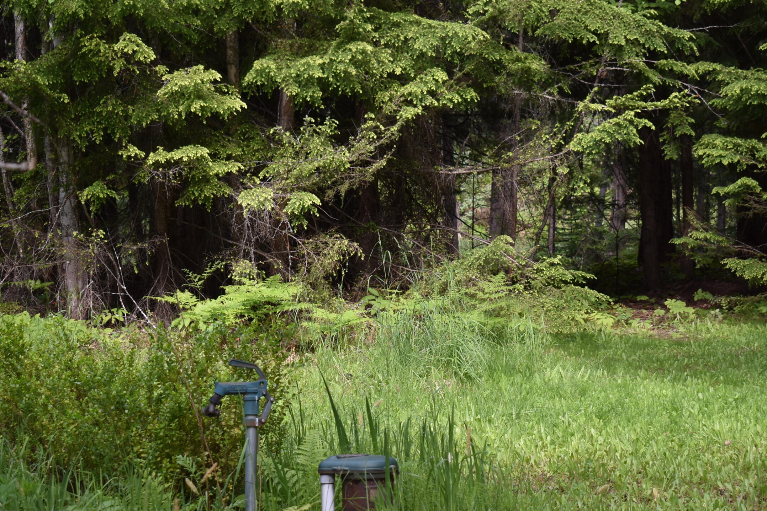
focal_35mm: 96
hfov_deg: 21.2
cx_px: 425
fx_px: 2045
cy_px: 316
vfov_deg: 14.2
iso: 110
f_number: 5.3
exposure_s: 1/80
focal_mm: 46
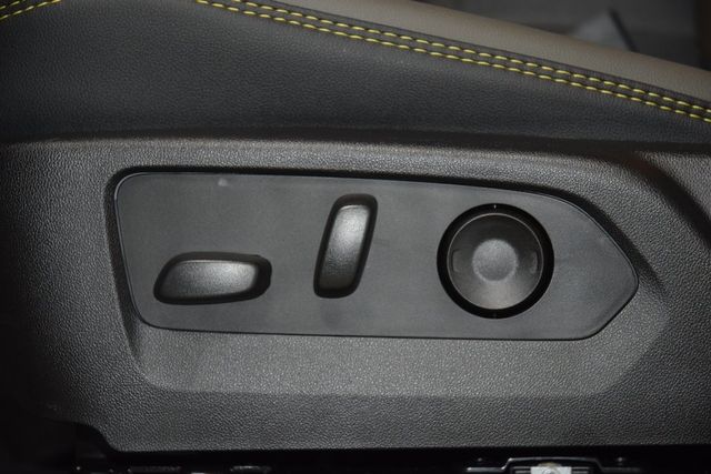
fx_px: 2074
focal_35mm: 105
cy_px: 237
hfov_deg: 19.5
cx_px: 356
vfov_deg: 13.0
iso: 1600
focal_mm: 70
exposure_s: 1/60
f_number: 4.5
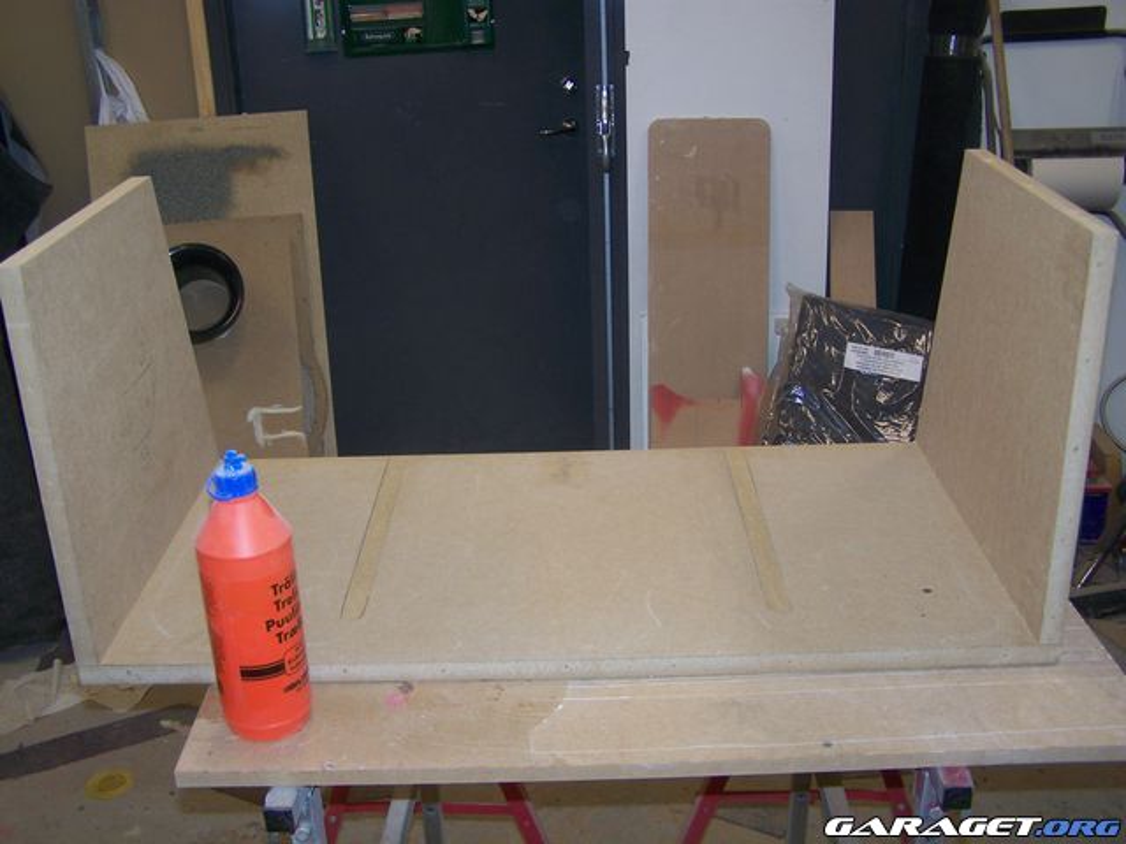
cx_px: 563
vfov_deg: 37.7
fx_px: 1236
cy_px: 422
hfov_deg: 49.0
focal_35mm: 38
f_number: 2.8
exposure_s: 1/60
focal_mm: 6.3
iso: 80
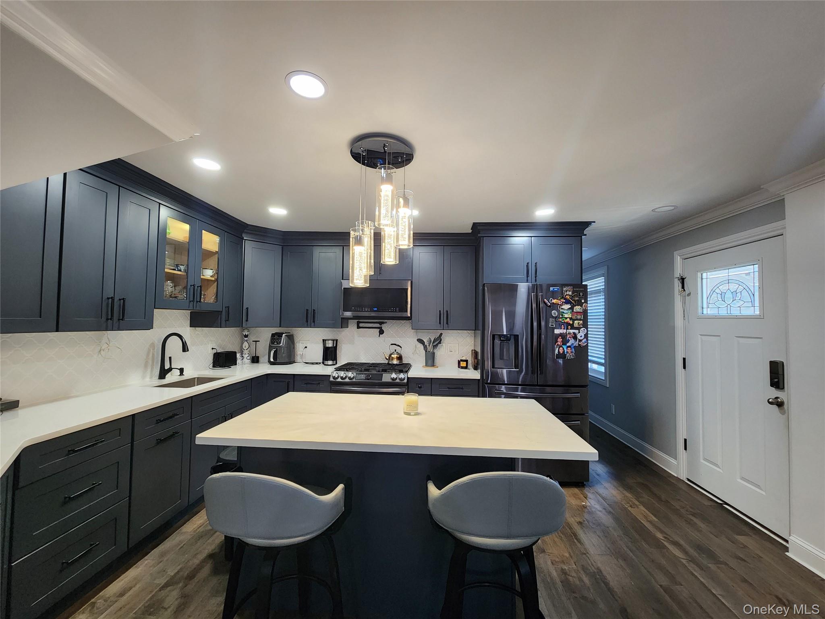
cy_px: 310
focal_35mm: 13
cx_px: 412
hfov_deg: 106.2
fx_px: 310
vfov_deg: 89.9
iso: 250
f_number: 2.2
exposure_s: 1/60
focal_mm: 2.2
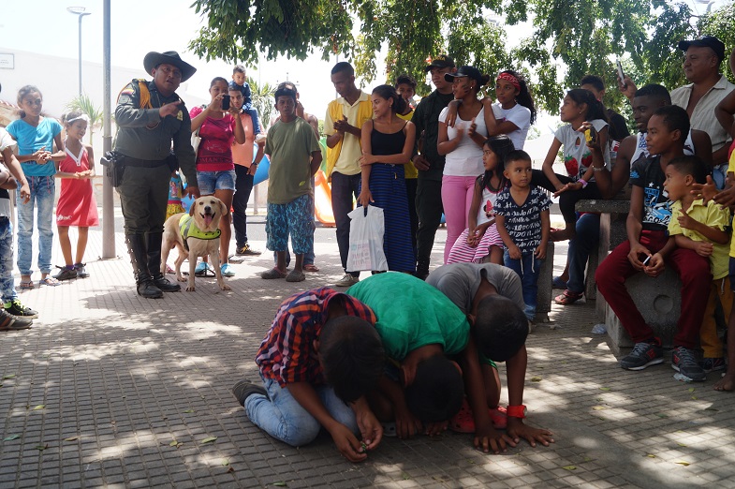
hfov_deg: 62.0
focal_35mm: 30
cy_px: 244
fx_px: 612
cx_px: 368
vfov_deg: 43.5
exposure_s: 1/100
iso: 100
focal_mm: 20
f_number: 6.3
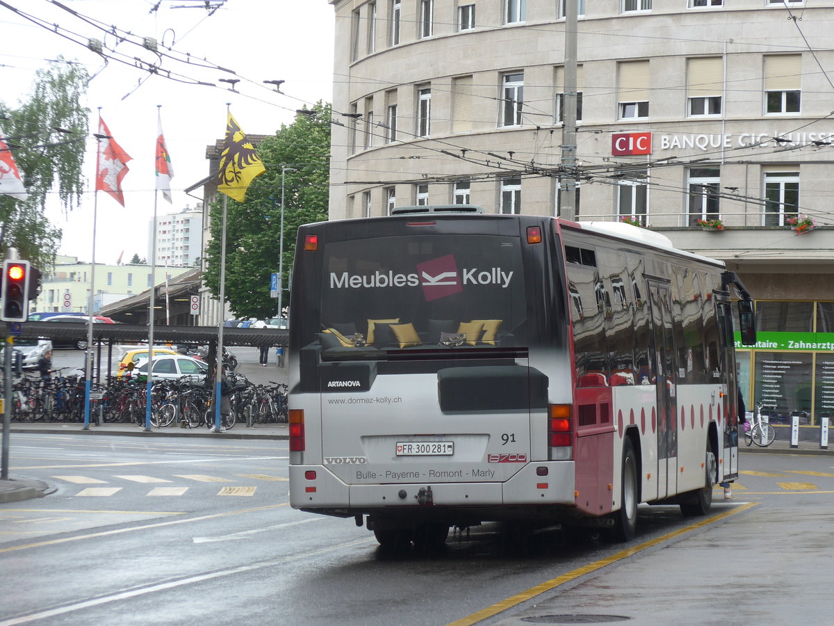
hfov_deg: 14.9
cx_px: 417
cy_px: 313
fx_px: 3180
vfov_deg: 11.2
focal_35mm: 132
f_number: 5.3
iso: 80
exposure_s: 1/100
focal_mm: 25.7
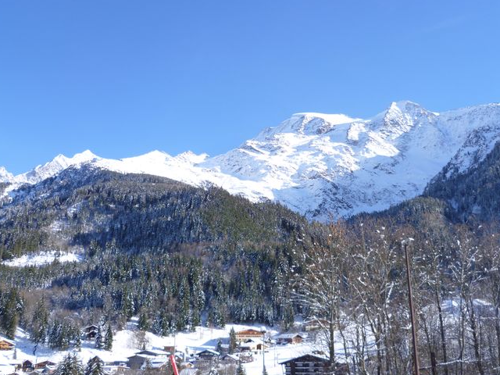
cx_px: 290
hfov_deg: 52.4
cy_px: 167
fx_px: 506
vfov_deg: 40.6
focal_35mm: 35
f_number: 2.8
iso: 80
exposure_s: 1/640
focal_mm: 5
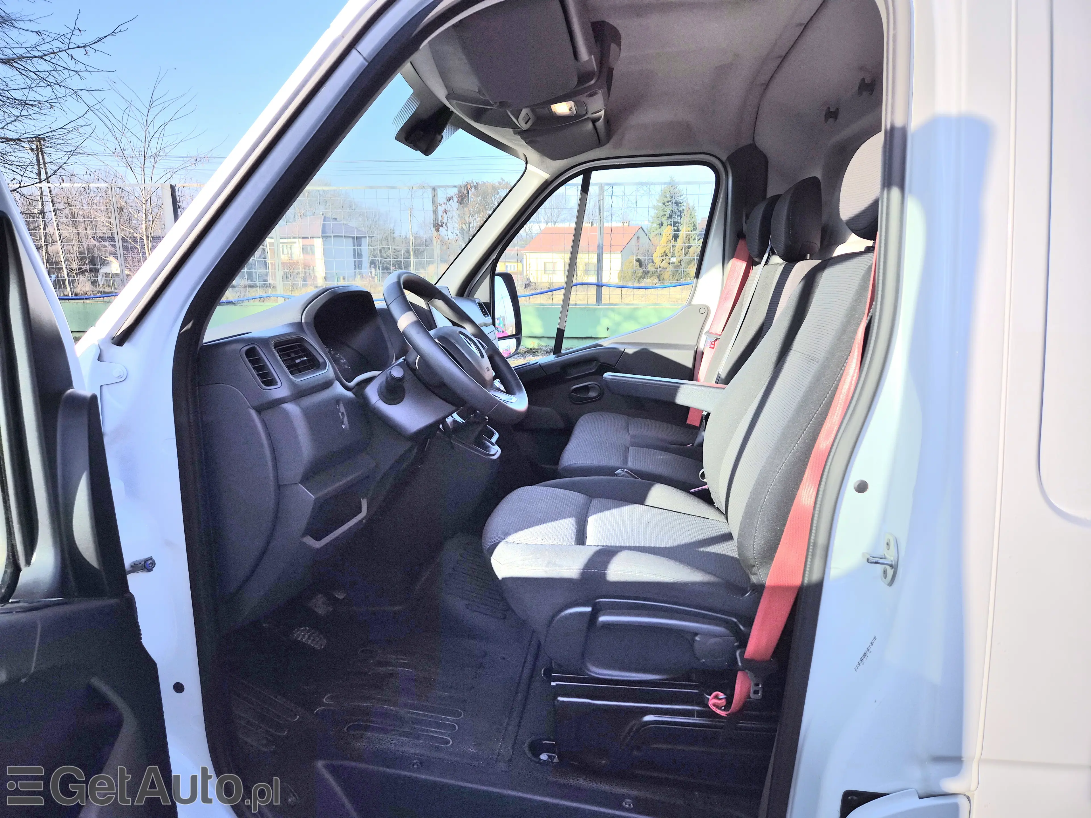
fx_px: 725
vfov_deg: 58.9
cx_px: 546
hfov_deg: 73.9
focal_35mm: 23
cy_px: 409
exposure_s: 1/1250
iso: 25
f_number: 1.8
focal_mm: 5.4
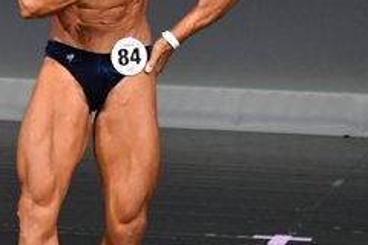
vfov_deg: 1.2
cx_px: 77
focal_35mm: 1113
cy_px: 54
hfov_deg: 1.9
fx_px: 11376
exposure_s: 1/400
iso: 4000
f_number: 5.6
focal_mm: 230
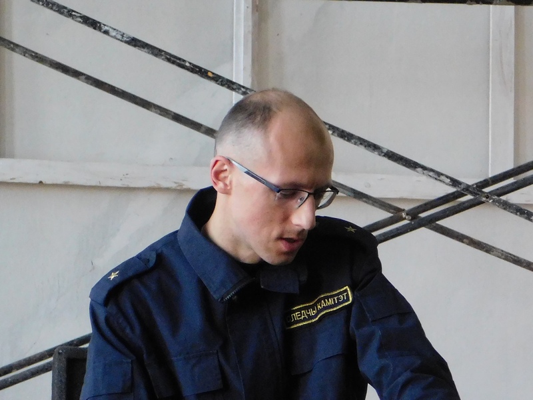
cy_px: 200
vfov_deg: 8.7
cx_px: 266
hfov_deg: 11.6
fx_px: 2618
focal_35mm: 170
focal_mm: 30.1
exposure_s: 1/30
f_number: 5.3
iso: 720
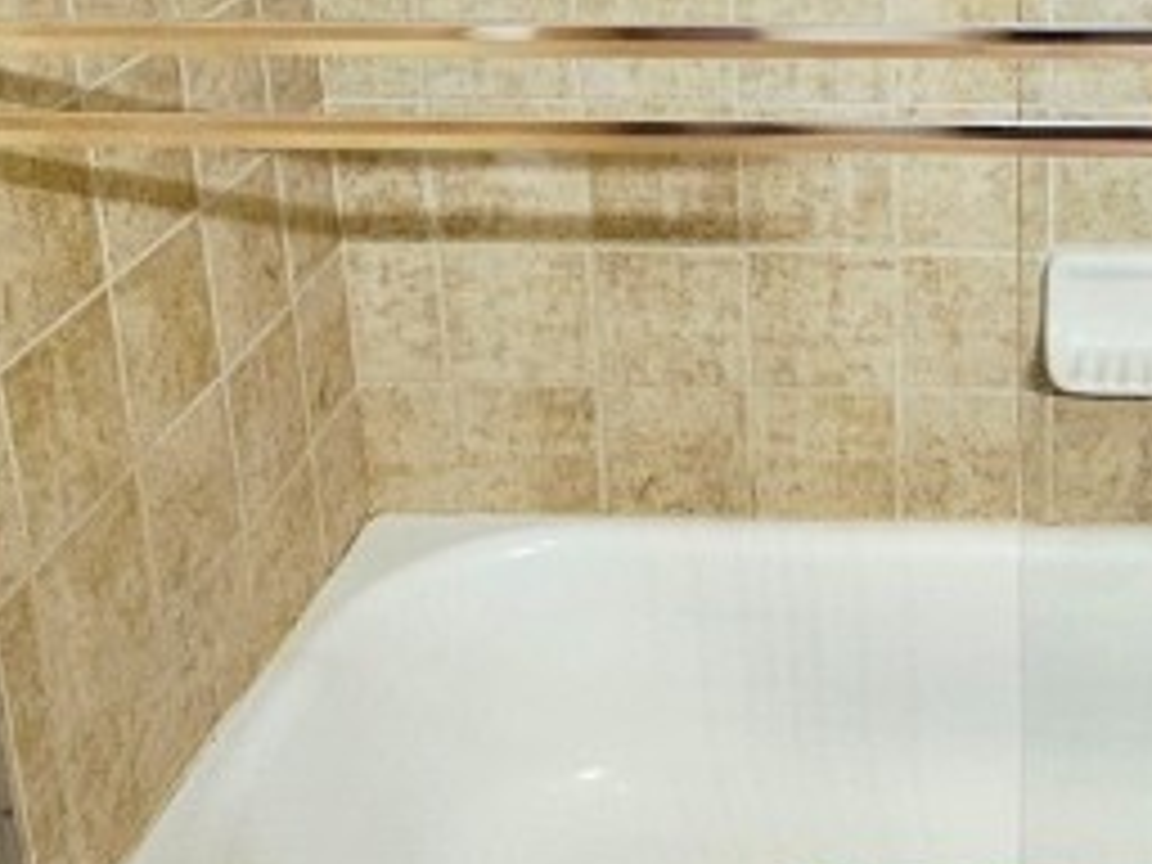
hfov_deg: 34.8
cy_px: 22
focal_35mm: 52
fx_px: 1731
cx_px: 1026
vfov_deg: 26.7
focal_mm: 2.2
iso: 320
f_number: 2.2
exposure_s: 1/30
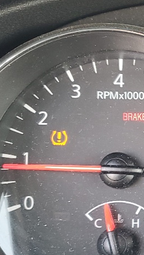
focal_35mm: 98
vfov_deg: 21.5
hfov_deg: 11.4
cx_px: 263
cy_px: 205
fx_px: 665
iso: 68
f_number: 1.5
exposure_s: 1/60.2
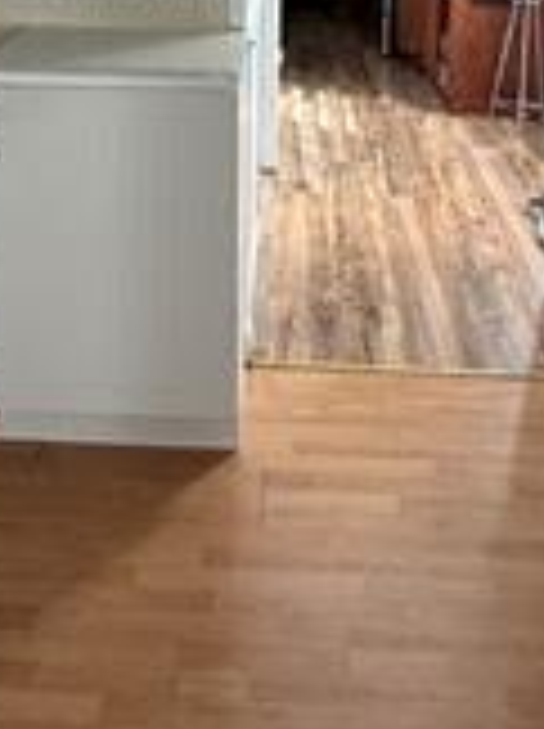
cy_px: 0
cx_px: 225
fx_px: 1092
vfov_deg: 33.7
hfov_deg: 27.9
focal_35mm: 52
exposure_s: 1/110
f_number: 2.2
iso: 320
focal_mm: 2.22
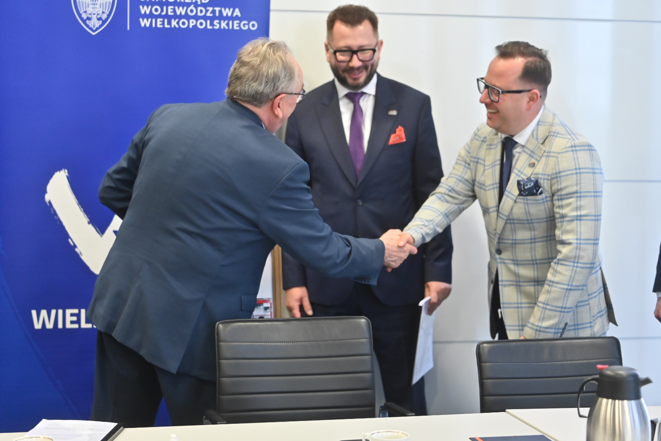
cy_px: 220
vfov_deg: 19.5
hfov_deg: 28.8
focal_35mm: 70
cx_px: 330
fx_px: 1285
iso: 2500
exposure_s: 1/400
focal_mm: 70
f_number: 2.8
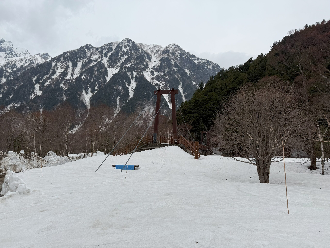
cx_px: 165
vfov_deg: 56.8
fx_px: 229
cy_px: 124
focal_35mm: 24
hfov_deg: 71.6
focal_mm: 6.76
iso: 80
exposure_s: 1/4405
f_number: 1.78
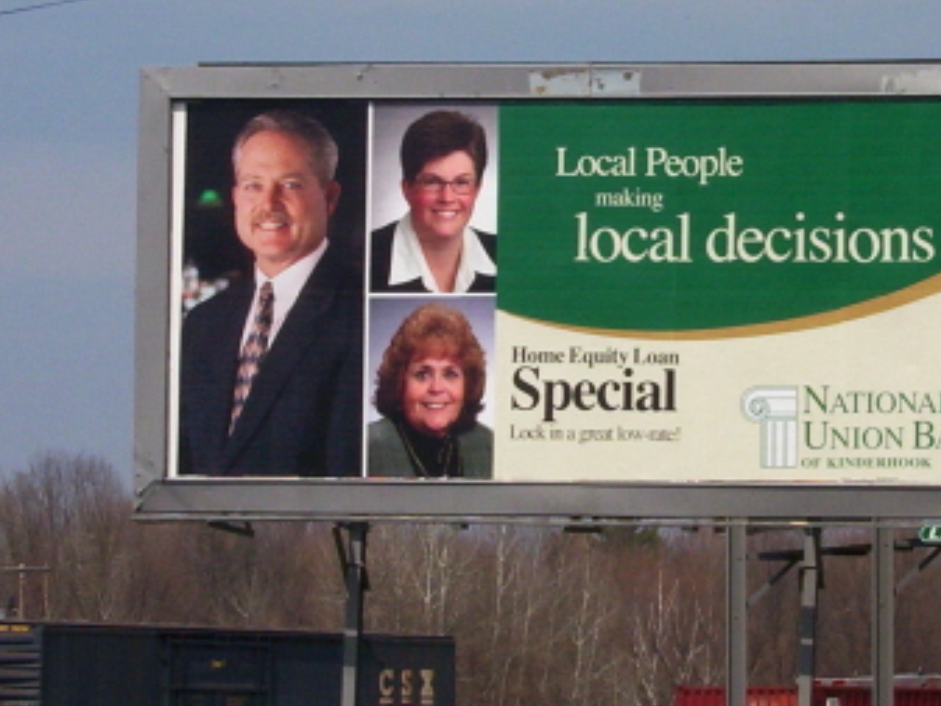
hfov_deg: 12.2
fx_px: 4405
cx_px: 598
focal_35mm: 162
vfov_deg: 9.2
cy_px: 363
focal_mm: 16.3
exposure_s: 1/554
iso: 100
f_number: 8.71
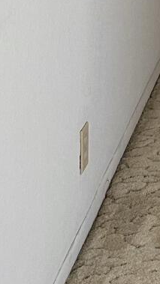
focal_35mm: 138
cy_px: -291
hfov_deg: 8.5
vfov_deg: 13.3
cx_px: 273
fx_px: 1042
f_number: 1.78
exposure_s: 1/120
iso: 160
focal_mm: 6.86
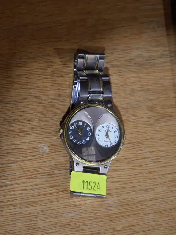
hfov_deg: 17.6
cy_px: 118
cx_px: 88
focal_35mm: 84
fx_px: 569
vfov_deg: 23.3
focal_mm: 42
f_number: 5.6
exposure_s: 1/100
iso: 1250
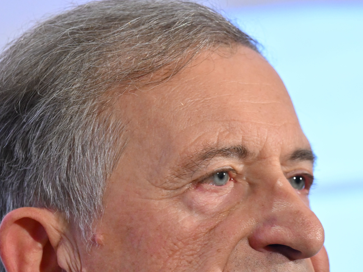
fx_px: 5358
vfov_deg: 2.9
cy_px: 241
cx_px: 319
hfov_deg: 3.9
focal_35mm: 511
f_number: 4.5
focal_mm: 200
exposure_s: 1/200
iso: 2500
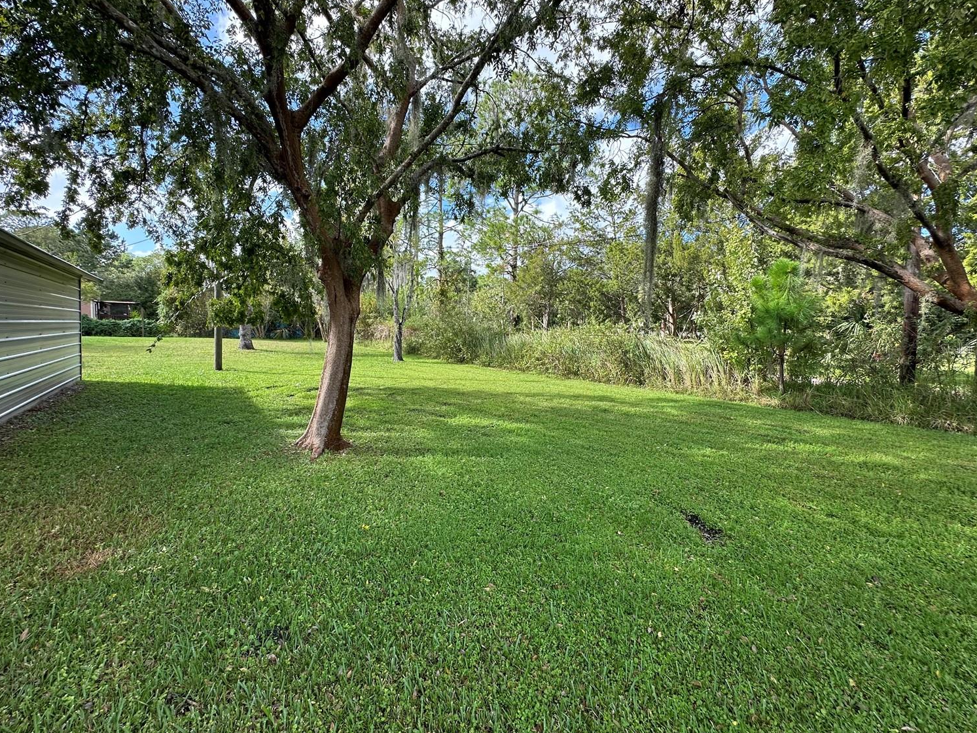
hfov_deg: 98.2
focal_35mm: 15
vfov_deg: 81.7
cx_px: 478
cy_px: 348
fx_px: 423
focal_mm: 2.22
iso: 40
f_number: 2.2
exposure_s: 1/390
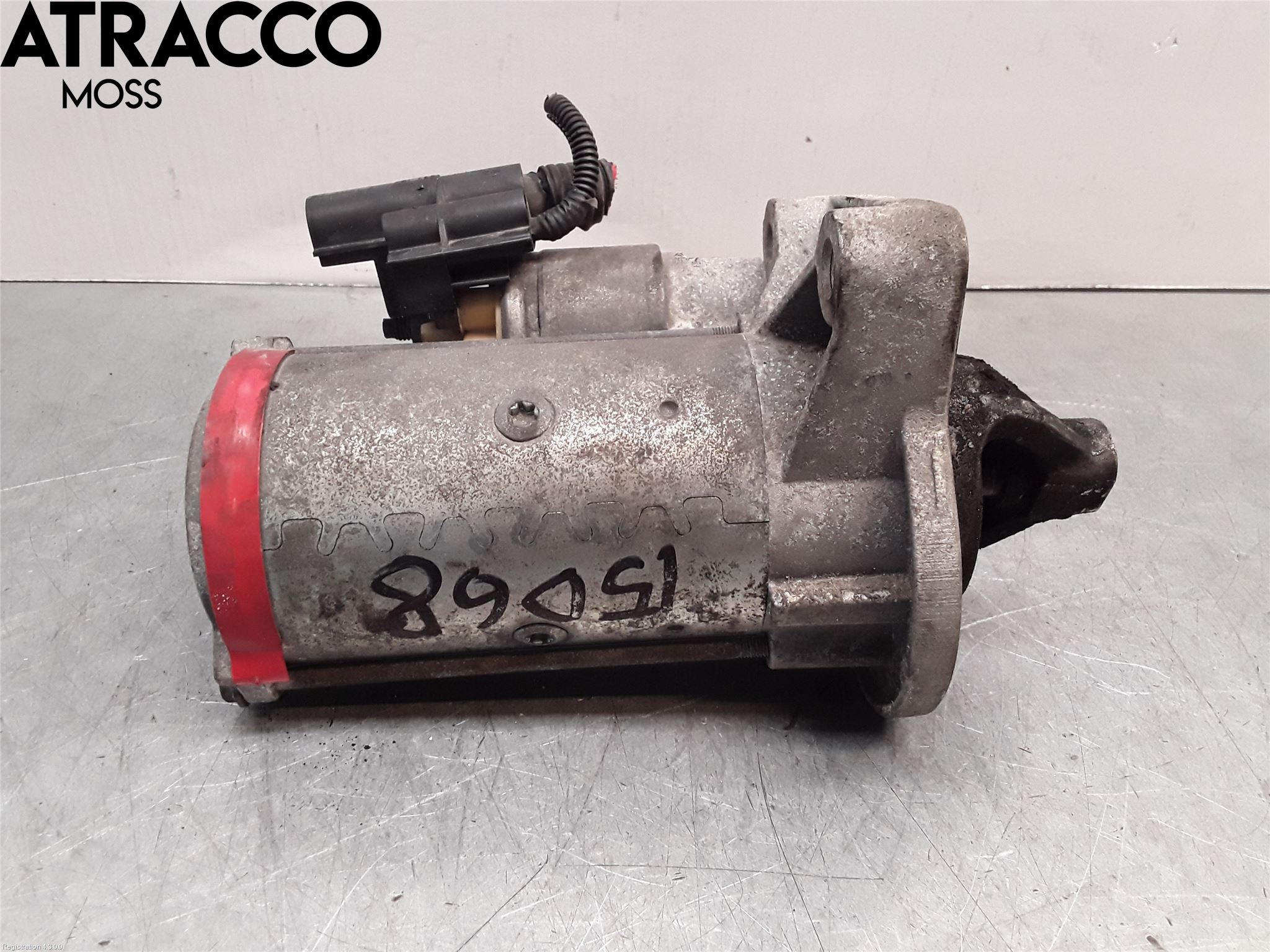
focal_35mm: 28
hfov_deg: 63.4
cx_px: 635
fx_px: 1027
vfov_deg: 49.7
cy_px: 476
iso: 100
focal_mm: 2.91
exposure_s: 1/100
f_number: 1.9
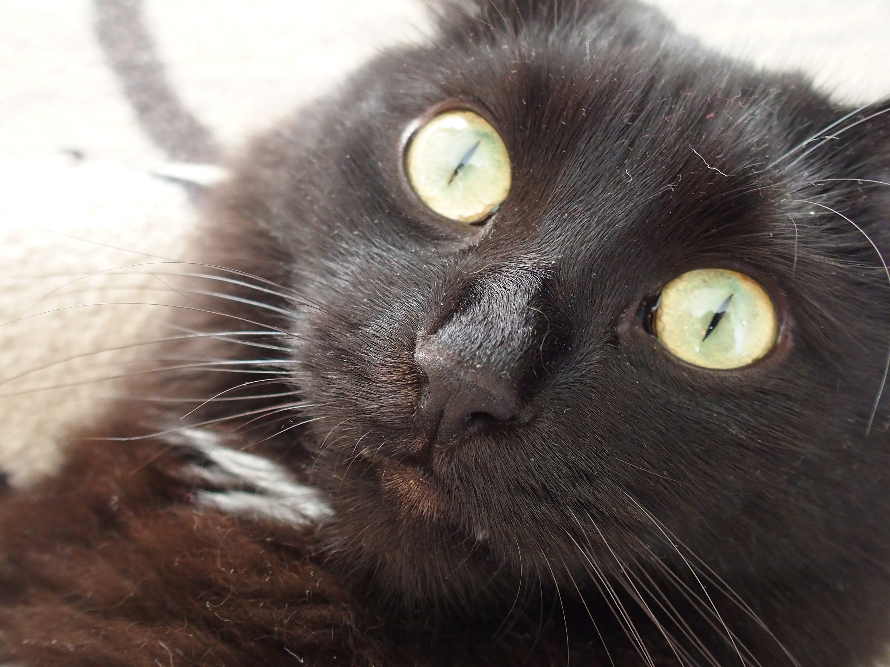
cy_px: 334
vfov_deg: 34.3
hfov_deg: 44.8
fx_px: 1080
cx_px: 445
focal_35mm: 42
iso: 800
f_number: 2.8
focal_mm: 9
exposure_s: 1/50
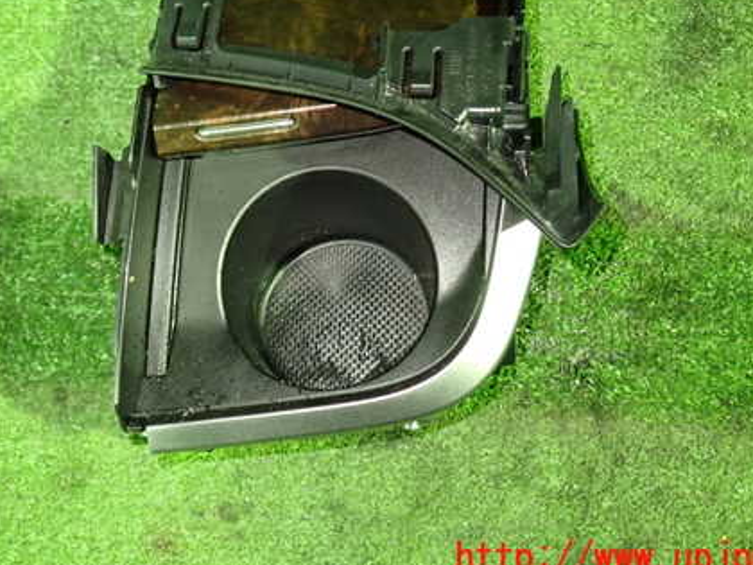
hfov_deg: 46.7
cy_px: 178
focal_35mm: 40
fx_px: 870
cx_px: 323
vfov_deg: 35.5
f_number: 2.2
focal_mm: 5.05
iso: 800
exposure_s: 1/20
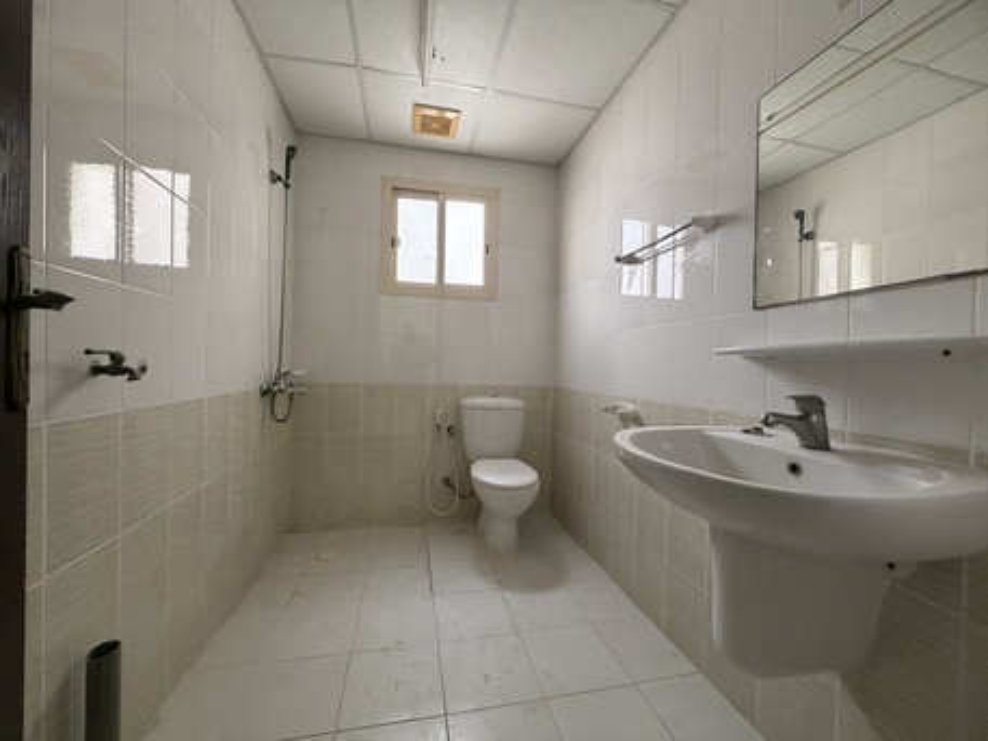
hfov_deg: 102.0
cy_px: 370
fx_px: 400
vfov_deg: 85.7
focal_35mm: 14
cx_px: 494
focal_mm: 2.22
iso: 320
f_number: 2.2
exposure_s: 1/62
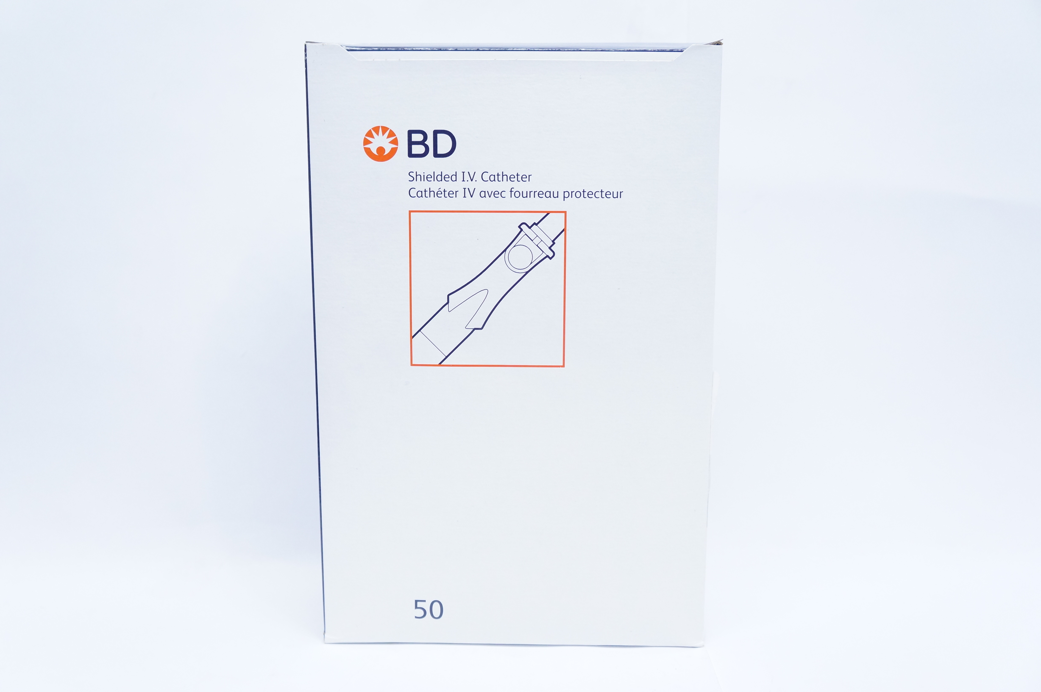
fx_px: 1040
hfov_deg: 53.2
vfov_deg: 36.8
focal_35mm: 36
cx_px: 520
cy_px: 346
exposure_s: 1/160
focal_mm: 24
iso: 1600
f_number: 4
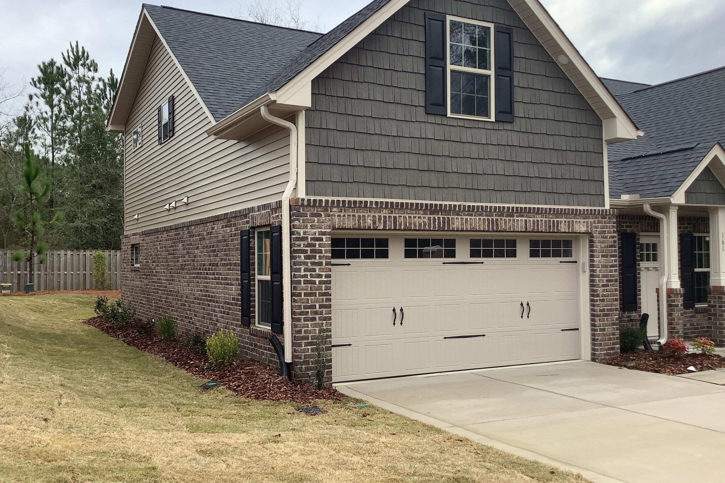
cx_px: 349
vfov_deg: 38.9
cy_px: 243
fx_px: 685
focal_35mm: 34
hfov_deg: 55.8
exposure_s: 1/234
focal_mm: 3.3
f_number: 2.4
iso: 25
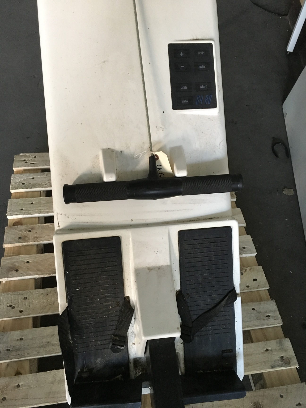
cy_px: 204
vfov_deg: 61.7
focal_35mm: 29
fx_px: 342
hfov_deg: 48.2
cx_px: 153
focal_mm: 4.15
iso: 200
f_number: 2.2
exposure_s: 1/25
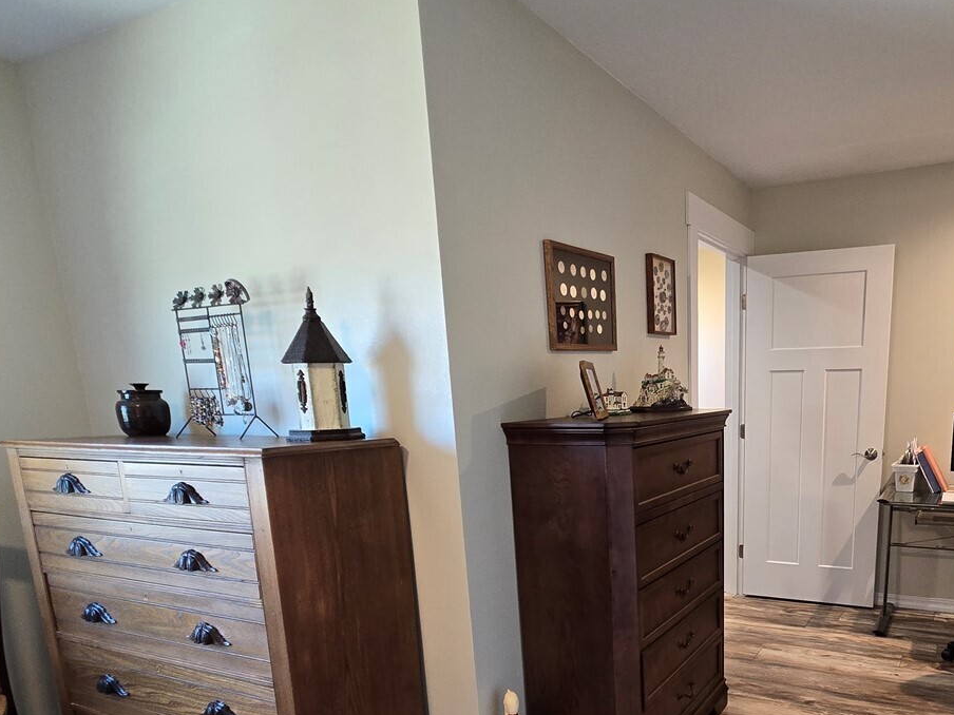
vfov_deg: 55.8
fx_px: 634
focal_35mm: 23
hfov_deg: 70.9
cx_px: 664
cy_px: 542
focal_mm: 2.2
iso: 250
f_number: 2.2
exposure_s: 1/60
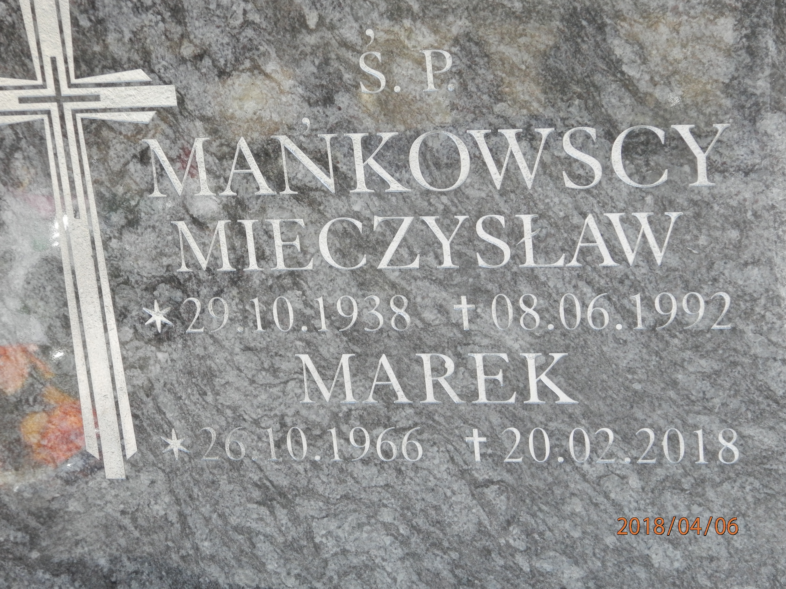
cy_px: 294
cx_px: 393
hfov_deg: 18.5
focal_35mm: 106
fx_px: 2407
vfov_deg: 14.0
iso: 200
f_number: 4.5
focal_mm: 19
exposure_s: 1/160
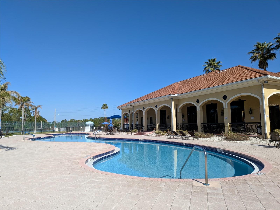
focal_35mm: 24
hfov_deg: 71.6
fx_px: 194
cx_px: 140
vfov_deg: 56.8
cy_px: 105
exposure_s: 1/1802
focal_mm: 4.53
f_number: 1.7
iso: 30
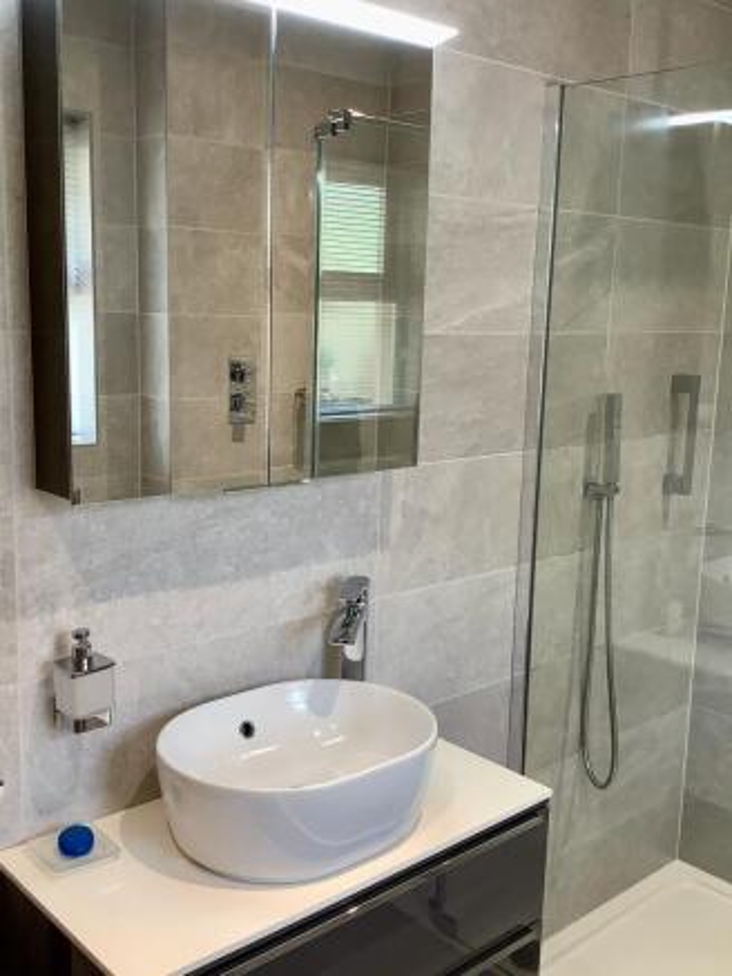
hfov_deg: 45.5
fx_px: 874
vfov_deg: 58.3
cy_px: 488
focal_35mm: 31
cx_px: 366
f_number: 2.4
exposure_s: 1/60
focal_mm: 3.3
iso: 100
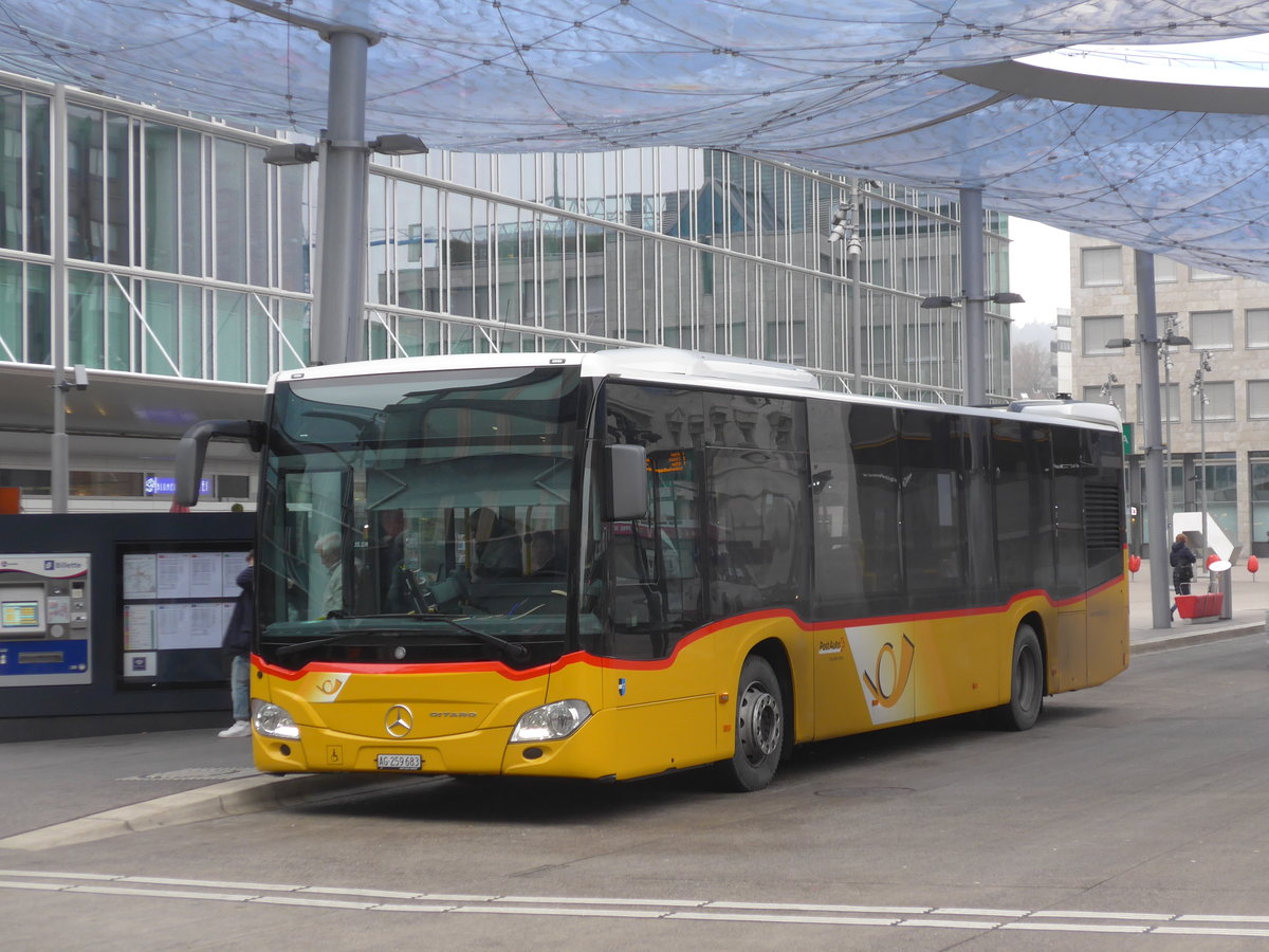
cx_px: 634
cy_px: 476
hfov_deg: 26.3
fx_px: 2713
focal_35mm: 74
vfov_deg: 19.9
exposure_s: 1/80
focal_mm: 15
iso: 200
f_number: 4.2
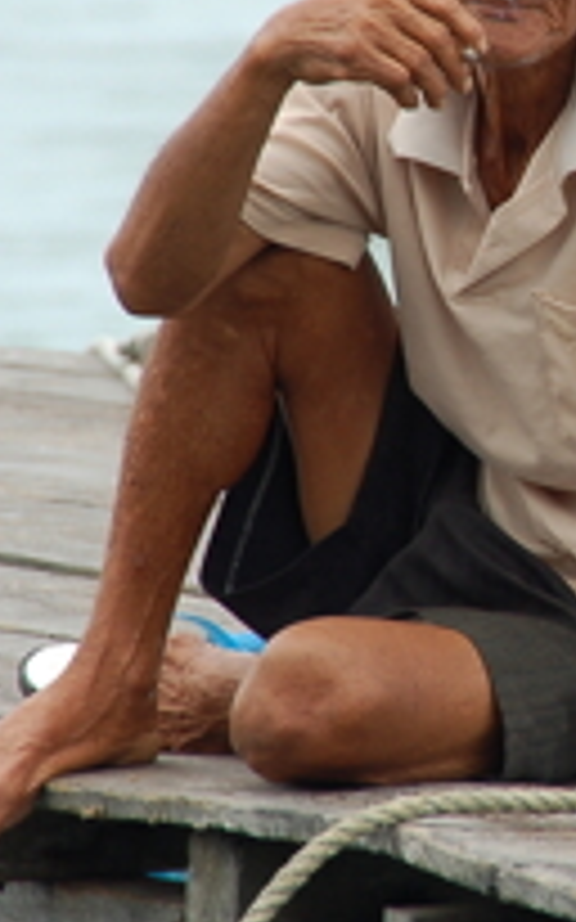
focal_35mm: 1026
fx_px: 25788
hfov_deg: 1.3
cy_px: 315
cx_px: 594
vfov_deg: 2.0
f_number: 6.3
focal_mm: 250
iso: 200
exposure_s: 1/250
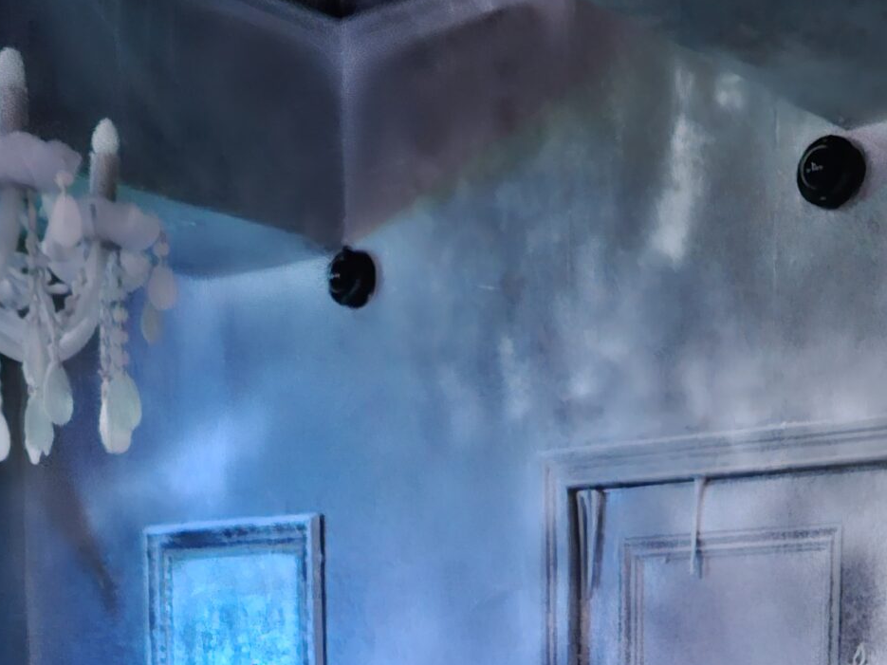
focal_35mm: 63
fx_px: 1614
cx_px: 629
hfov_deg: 30.4
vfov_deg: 21.3
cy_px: 840
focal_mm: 5.4
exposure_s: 1/8
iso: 2000
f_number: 1.8
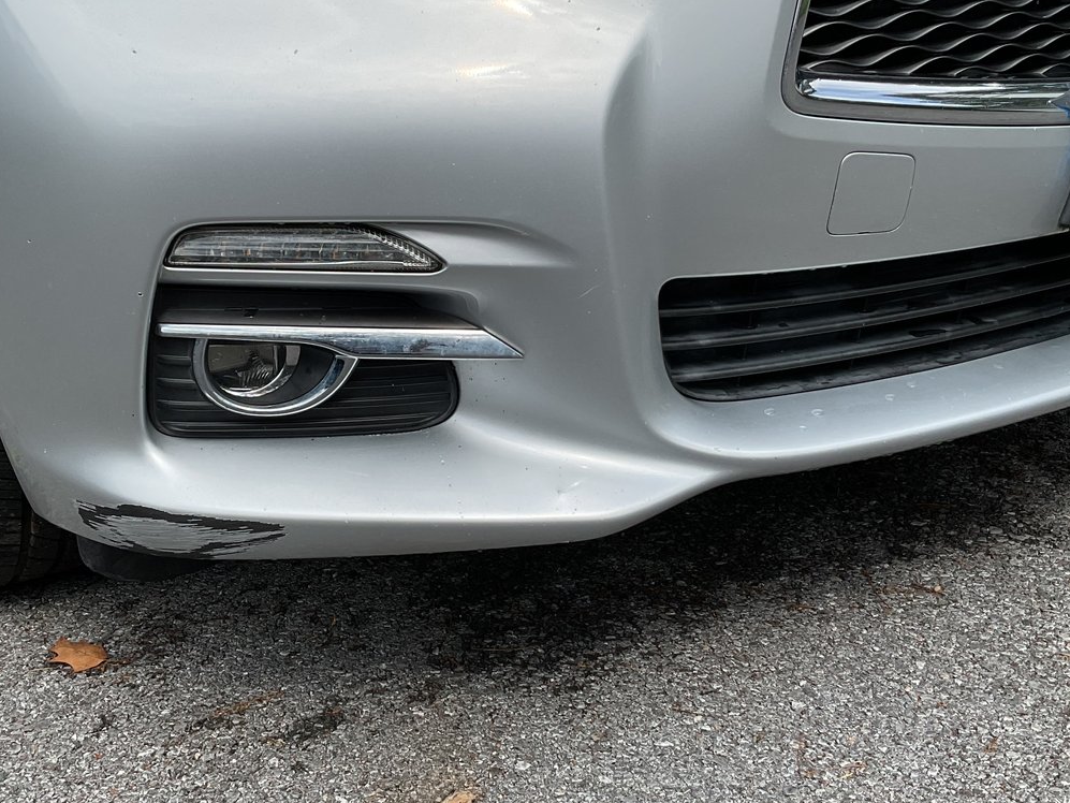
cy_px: 367
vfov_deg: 32.9
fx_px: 1360
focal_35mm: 44
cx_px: 478
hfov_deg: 42.9
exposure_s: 1/1412
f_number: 1.8
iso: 16
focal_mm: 3
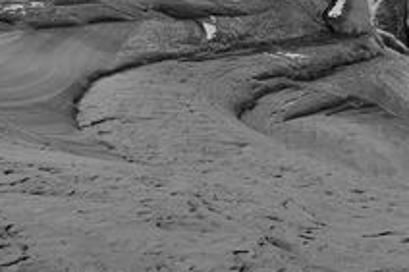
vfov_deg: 18.9
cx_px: 386
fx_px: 772
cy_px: -56
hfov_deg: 28.3
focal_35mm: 68
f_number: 4.5
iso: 125
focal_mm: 24
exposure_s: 1/80
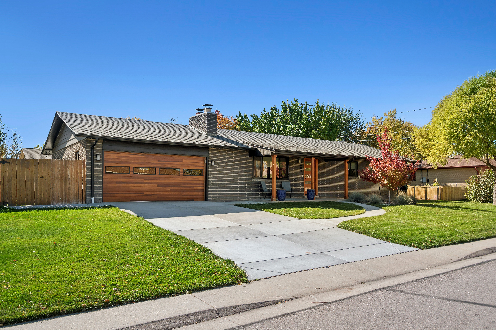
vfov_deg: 48.7
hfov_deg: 68.4
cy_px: 165
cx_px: 248
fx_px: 365
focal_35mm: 26
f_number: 7.1
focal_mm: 26.5
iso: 100
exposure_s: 1/320
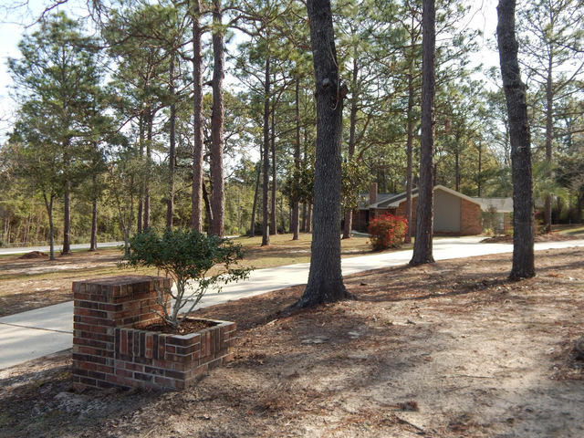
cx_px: 292
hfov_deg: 58.4
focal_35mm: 31
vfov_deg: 45.4
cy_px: 219
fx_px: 523
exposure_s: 1/500
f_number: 3.2
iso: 125
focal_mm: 5.6
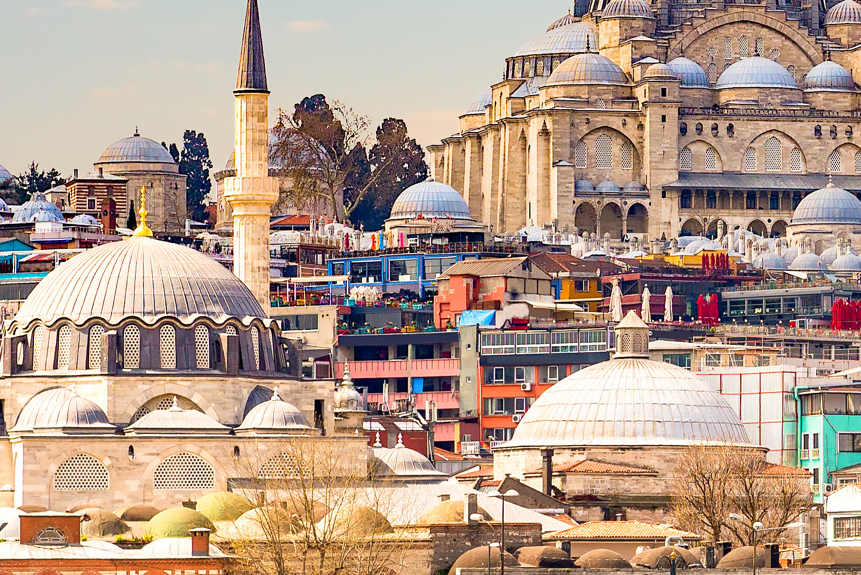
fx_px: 6101
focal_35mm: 255
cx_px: 1120
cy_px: 221
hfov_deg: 8.0
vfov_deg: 5.4
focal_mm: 70
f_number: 7.1
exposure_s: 1/1000
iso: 200
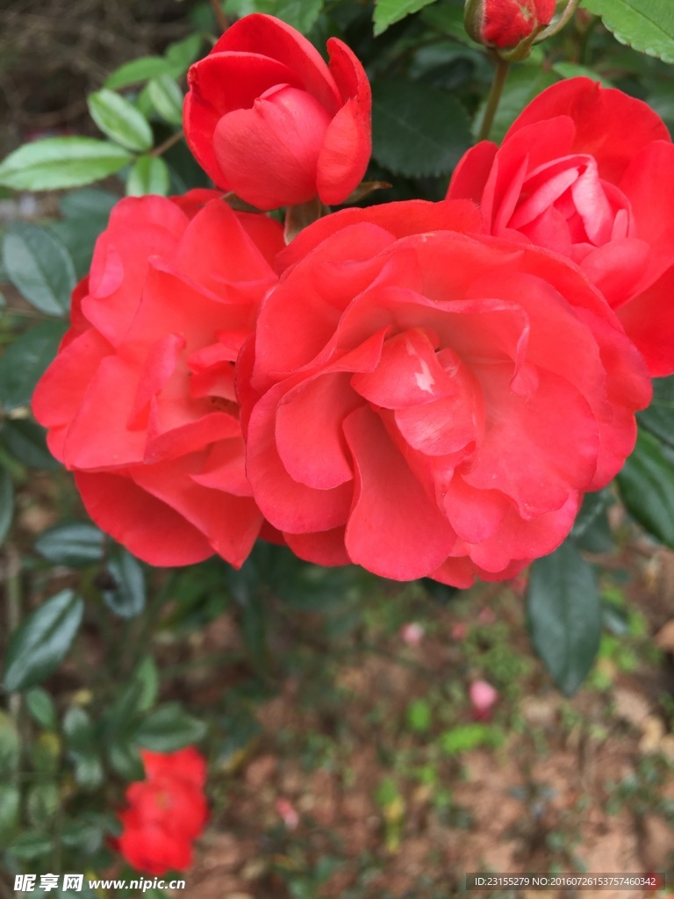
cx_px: 337
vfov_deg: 61.7
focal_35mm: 29
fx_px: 753
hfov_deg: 48.2
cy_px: 450
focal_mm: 4.15
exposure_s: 1/306
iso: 32
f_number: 2.2
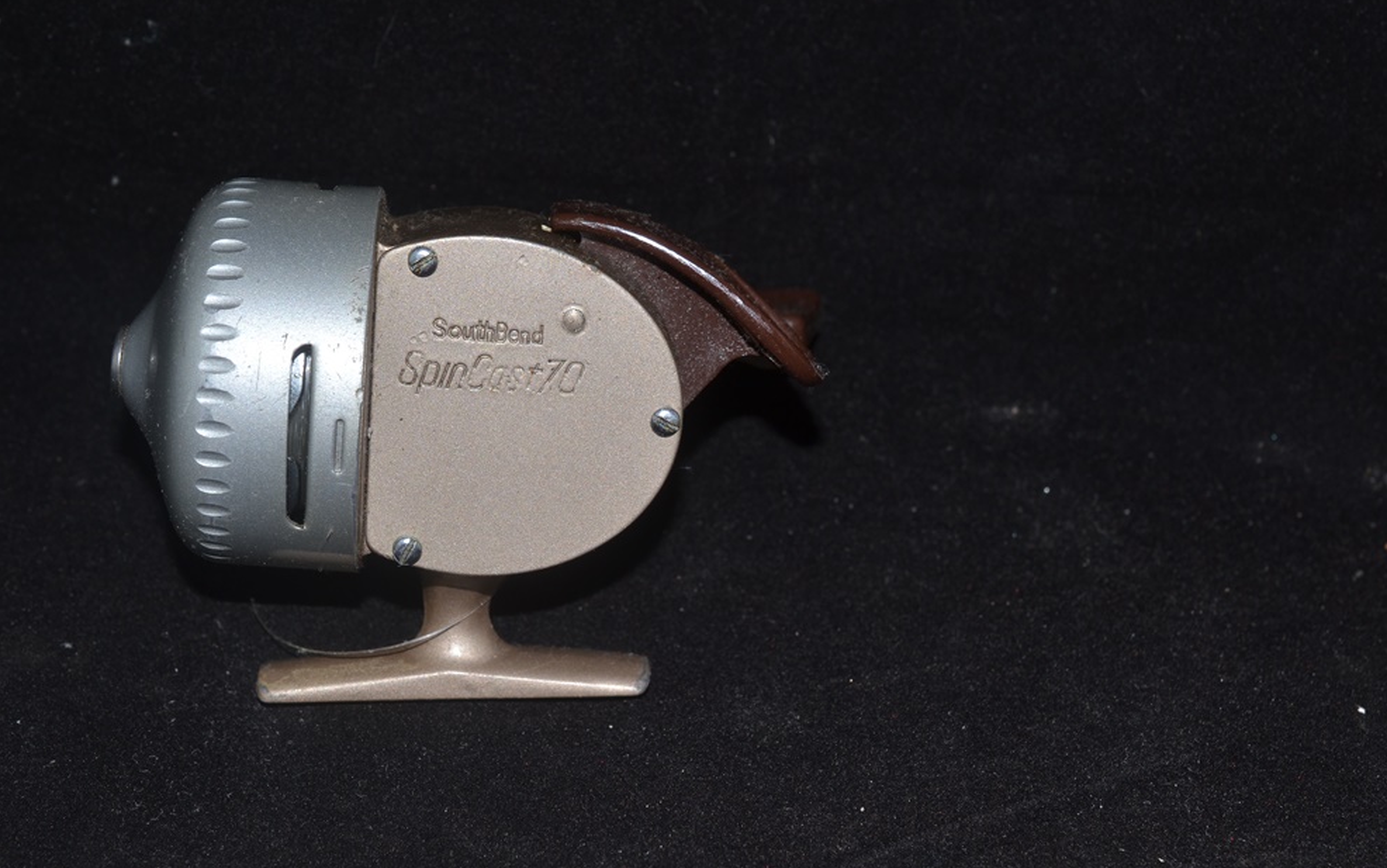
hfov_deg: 33.0
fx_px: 2344
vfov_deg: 21.0
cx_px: 702
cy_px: 428
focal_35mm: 62
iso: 100
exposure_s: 1/60
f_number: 8
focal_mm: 40
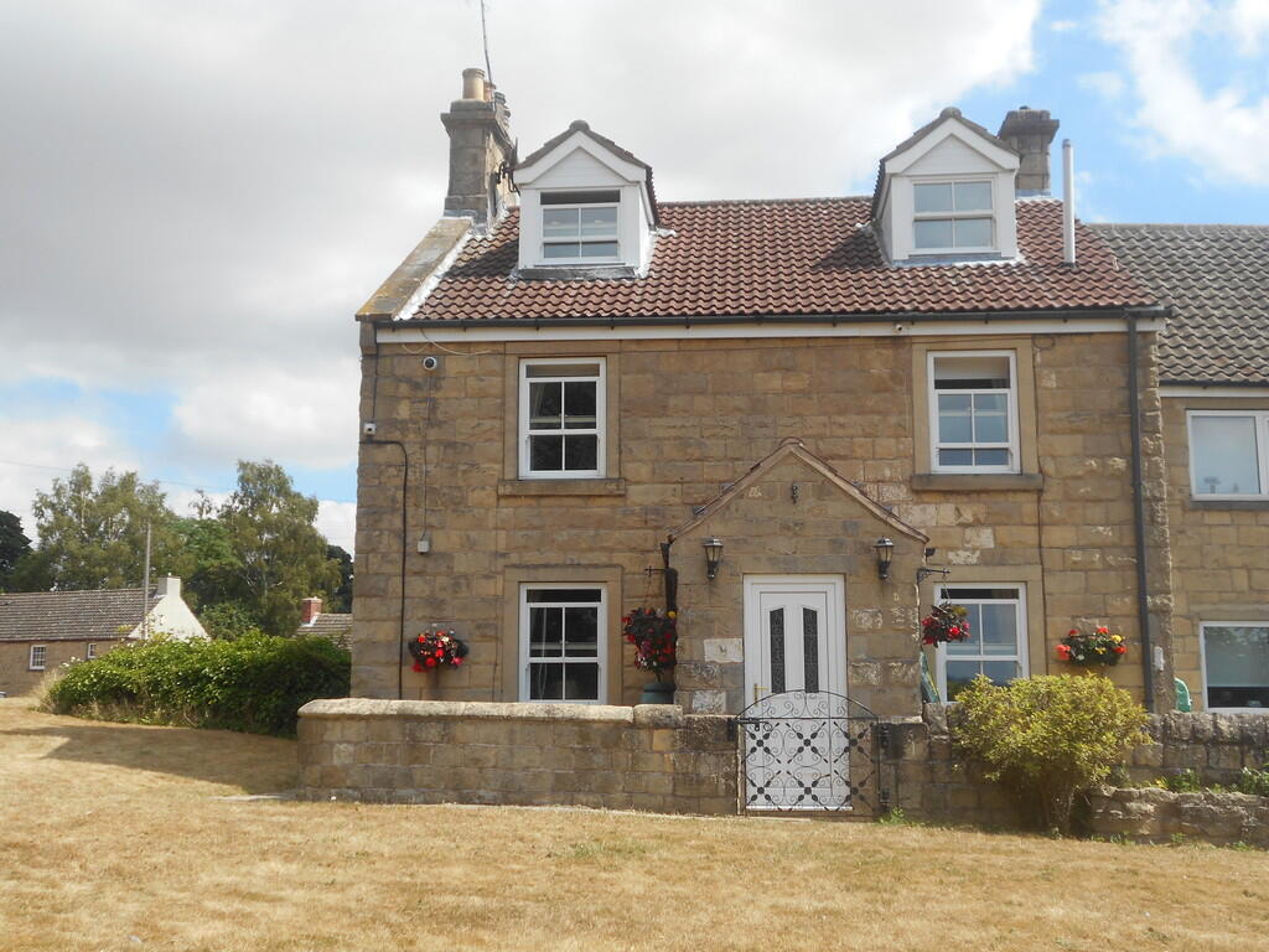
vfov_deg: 36.8
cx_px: 634
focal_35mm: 39
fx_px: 1430
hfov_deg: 47.9
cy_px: 476
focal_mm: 6.7
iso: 80
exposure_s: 1/640
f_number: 3.9
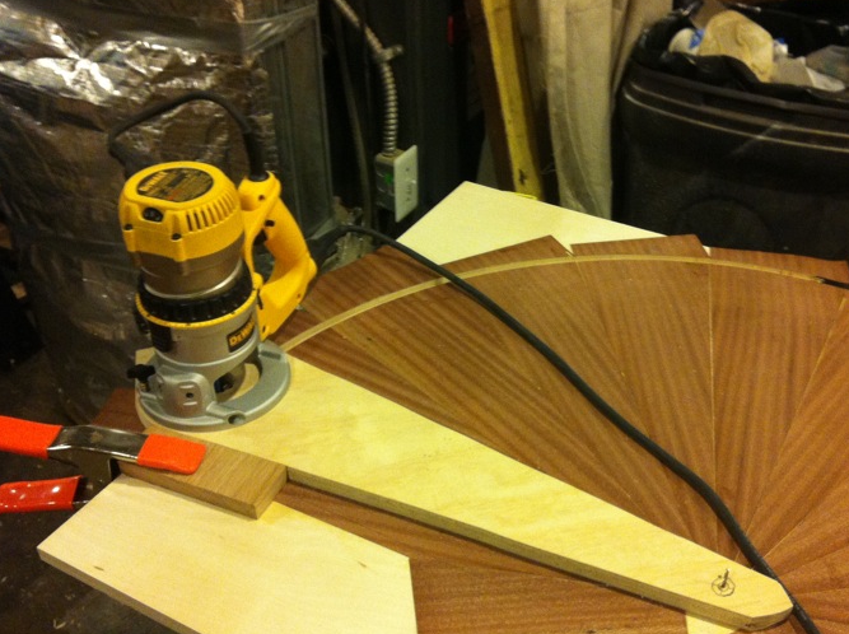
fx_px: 1028
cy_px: 367
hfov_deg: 44.8
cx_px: 479
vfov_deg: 34.2
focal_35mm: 42
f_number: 2.8
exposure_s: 1/15
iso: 250
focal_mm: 3.85
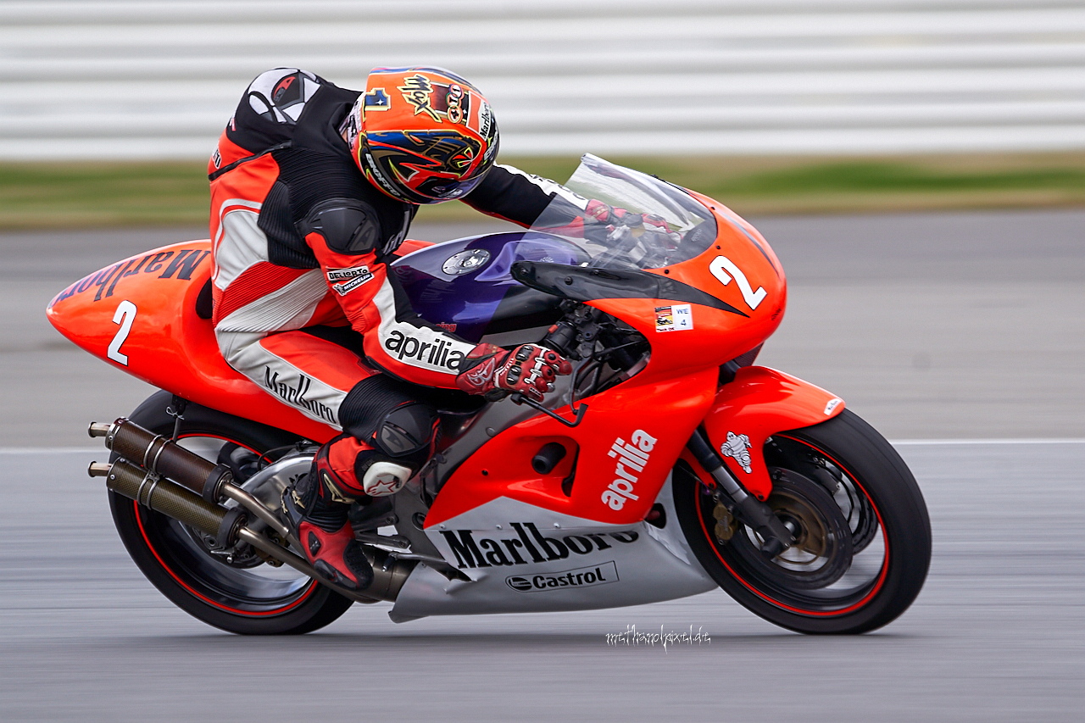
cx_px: 542
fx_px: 12053
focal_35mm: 400
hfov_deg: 5.2
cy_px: 362
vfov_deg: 3.4
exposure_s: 1/160
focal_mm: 400
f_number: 8
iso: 200
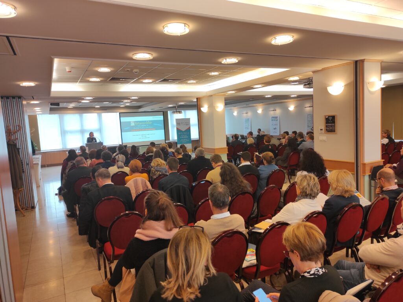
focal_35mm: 25
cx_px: 202
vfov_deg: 54.8
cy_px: 151
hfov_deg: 69.4
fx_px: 291
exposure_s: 1/33
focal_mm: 5.43
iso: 112
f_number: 1.89
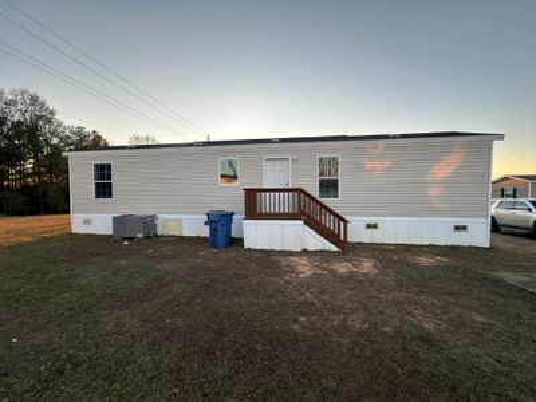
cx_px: 268
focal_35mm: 14
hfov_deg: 102.1
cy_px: 201
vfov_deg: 85.7
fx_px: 217
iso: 40
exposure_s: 1/174
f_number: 2.2
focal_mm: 2.22
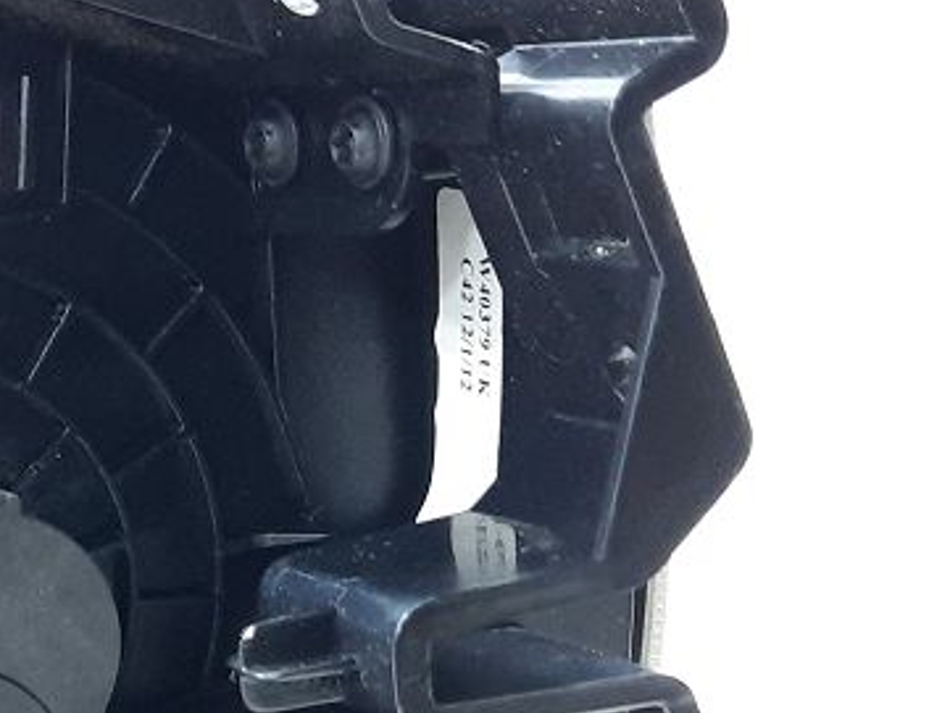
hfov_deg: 21.8
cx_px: -192
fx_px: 2279
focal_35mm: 83
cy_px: 613
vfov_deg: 17.6
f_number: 2
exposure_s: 1/50
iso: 320
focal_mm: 4.6
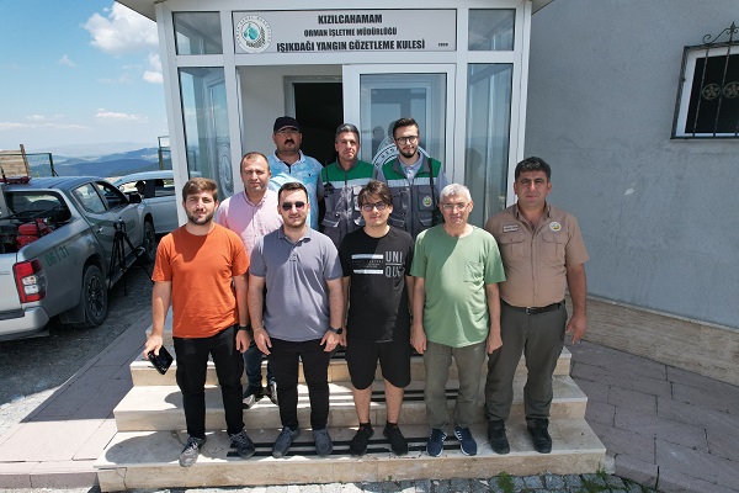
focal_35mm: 22
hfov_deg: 78.6
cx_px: 370
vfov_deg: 57.2
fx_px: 452
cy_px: 246
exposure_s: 1/1600
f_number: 2.8
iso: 150
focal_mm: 8.38
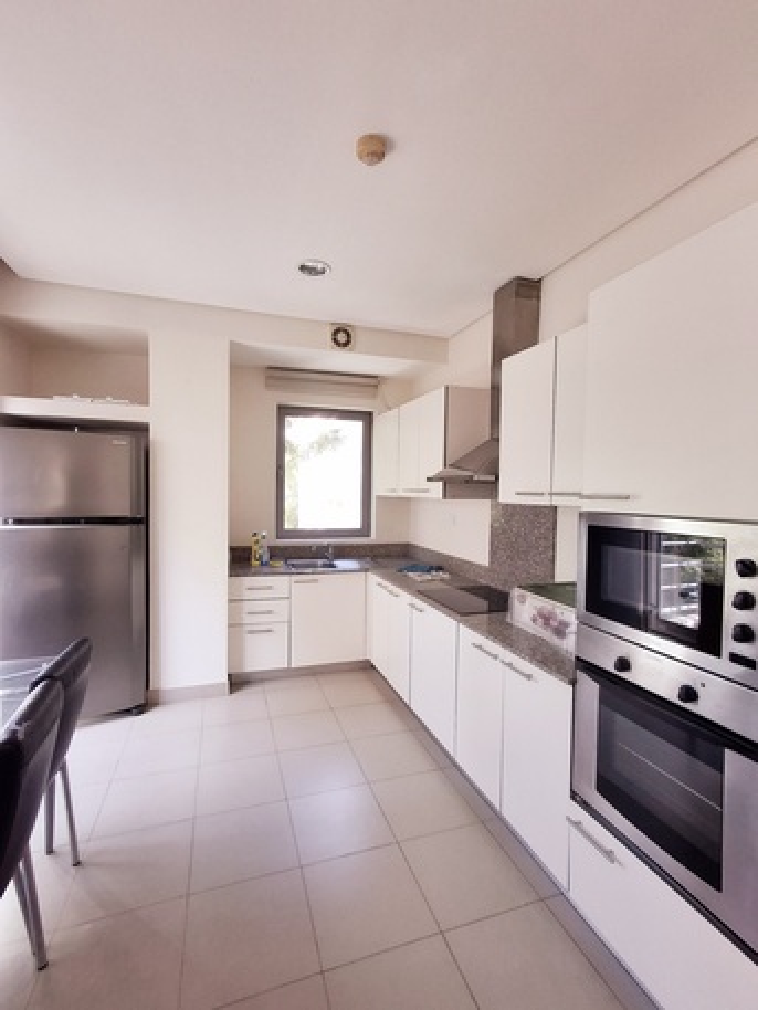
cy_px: 505
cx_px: 379
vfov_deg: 94.5
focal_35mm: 16
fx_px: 467
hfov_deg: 78.1
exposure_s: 1/50
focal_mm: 1.64
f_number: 2.2
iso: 100
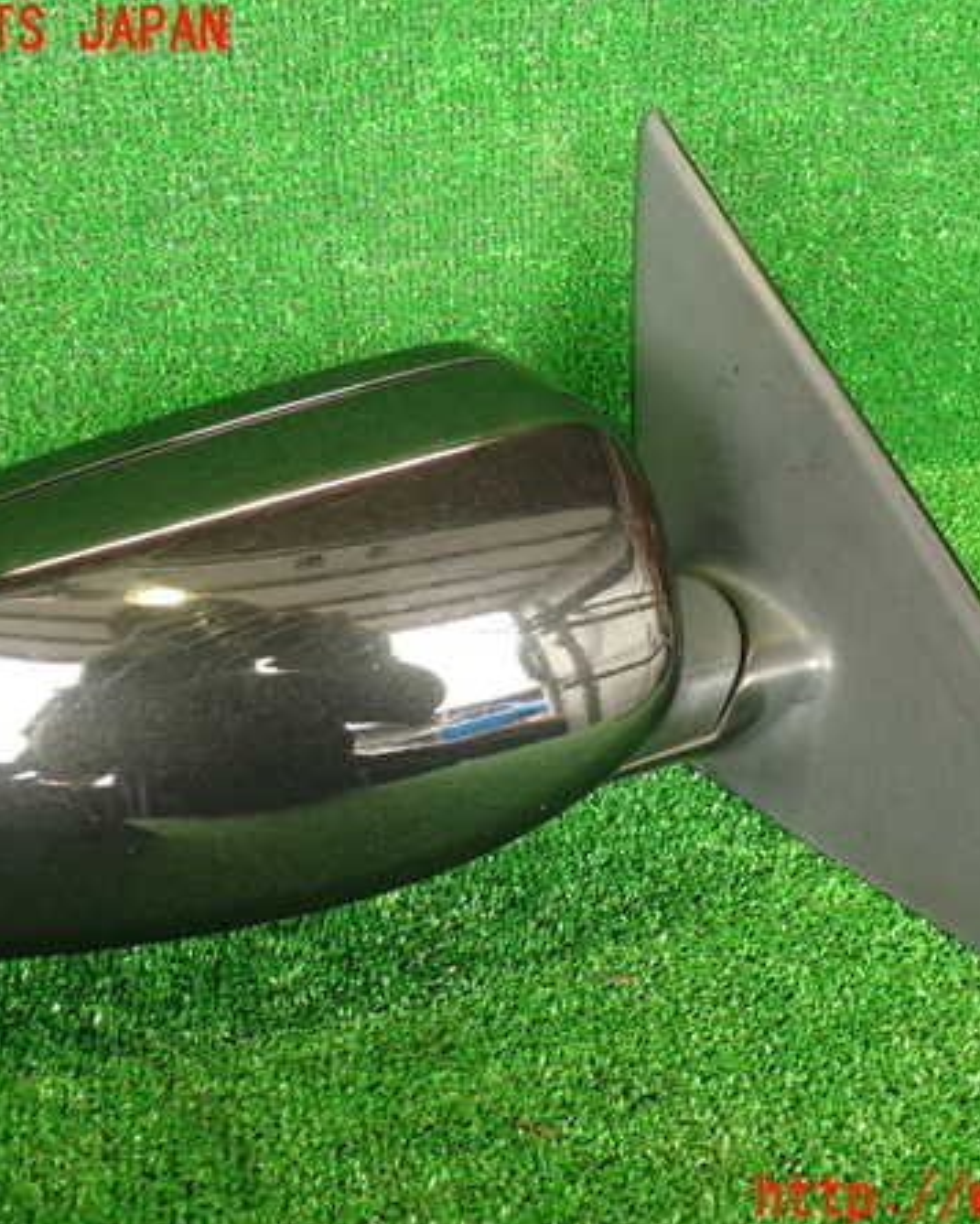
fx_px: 1522
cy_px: 615
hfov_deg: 35.6
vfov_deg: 43.8
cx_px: 552
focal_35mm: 42
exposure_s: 1/30
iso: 250
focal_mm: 5.79
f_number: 2.4
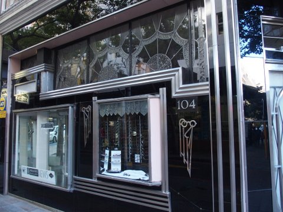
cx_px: 142
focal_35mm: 28
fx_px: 229
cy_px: 106
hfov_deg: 63.4
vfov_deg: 49.7
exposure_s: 1/30
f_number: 2.8
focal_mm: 6
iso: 250
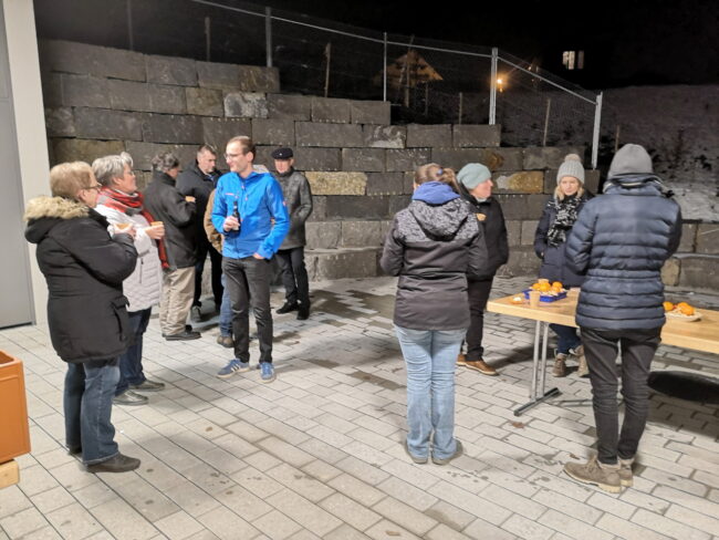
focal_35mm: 27
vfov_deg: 51.4
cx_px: 360
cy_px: 270
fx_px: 561
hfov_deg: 65.3
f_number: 1.8
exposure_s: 4
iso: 400
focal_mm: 3.95
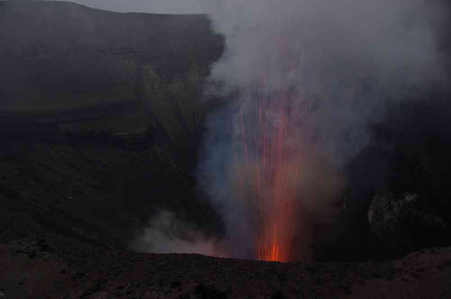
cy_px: 150
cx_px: 226
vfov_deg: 33.1
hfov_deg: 48.1
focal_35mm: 40
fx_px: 505
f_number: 6.7
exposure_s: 1/1.11
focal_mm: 26.9
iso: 100
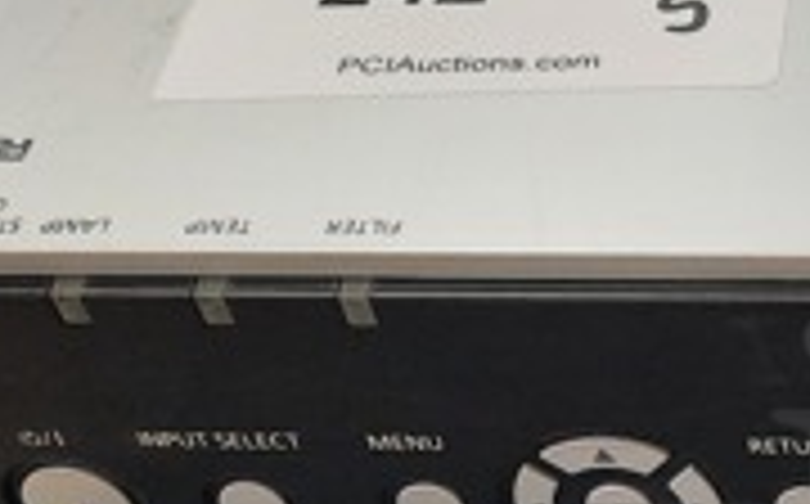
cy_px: 522
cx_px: 1107
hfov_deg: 20.6
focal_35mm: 90
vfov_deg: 14.2
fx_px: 1984
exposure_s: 1/60
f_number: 2
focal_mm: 4.6
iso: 250
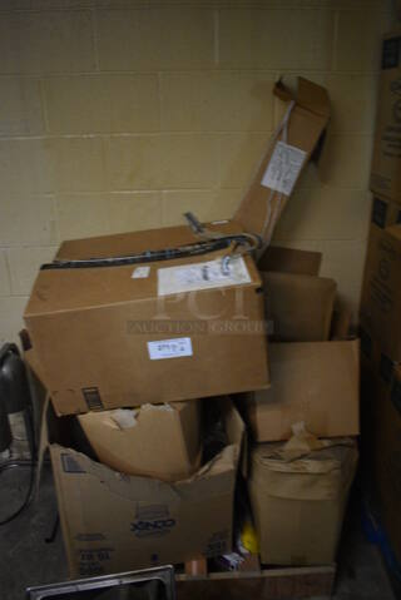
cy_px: 300
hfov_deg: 48.0
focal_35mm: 27
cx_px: 200
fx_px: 450
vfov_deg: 67.4
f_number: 3.5
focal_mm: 18
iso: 3200
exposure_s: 1/30
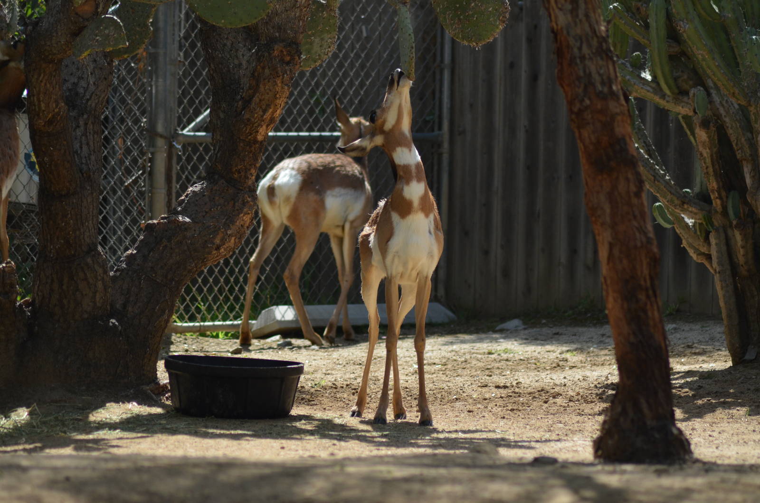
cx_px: 380
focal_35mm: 292
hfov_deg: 7.1
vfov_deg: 4.7
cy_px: 252
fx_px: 6163
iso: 400
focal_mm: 195
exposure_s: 1/1600
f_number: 5
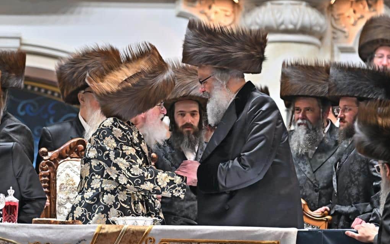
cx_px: 196
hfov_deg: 8.5
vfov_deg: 5.3
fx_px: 2614
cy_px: 130
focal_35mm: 246
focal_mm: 160
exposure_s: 1/640
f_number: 2.8
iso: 800
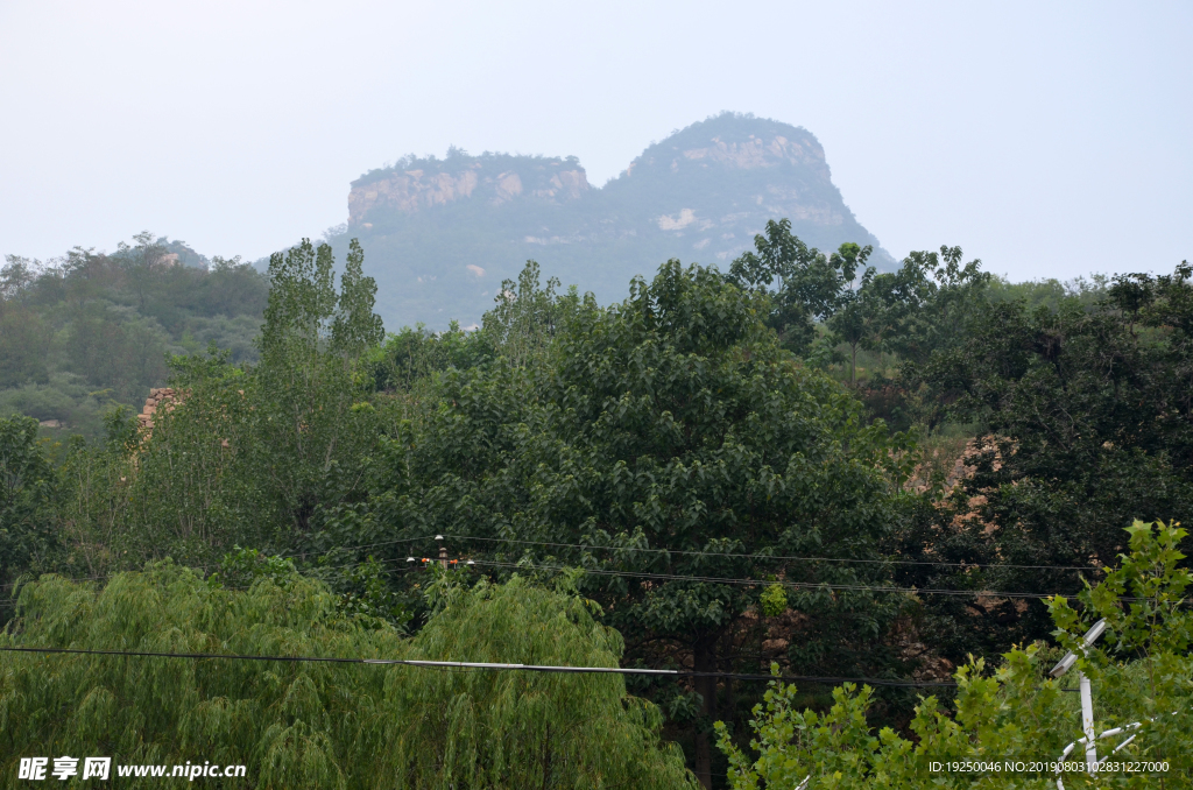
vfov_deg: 13.0
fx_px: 3472
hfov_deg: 19.5
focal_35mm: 105
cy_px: 395
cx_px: 596
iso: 200
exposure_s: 1/250
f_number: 8
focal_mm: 70
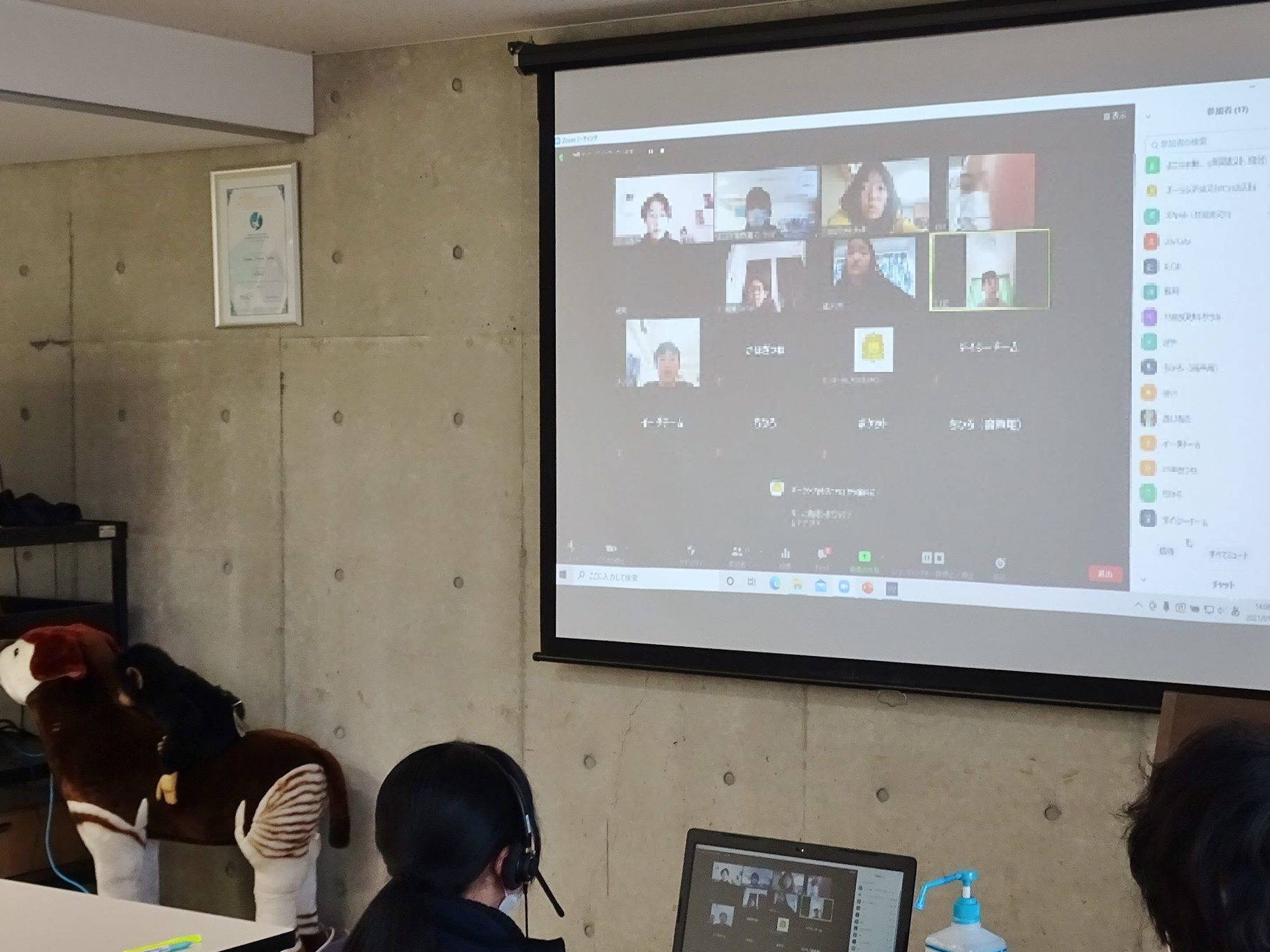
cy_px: 513
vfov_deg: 25.6
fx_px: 2091
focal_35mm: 57
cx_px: 819
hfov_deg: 33.6
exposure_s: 1/40
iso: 320
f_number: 4
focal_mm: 6.8
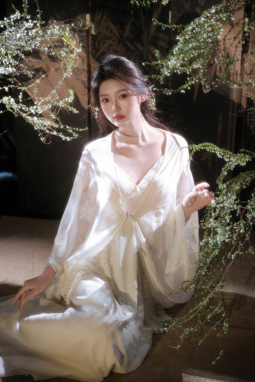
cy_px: 191
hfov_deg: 24.2
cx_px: 128
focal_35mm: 56
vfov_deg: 35.6
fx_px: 595
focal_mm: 57
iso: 2000
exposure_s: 1/100
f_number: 2.8
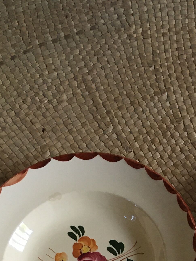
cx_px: 229
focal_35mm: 91
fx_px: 687
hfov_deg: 15.7
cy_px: 400
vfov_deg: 18.8
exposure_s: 1/33
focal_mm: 4.15
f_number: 2.2
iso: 100
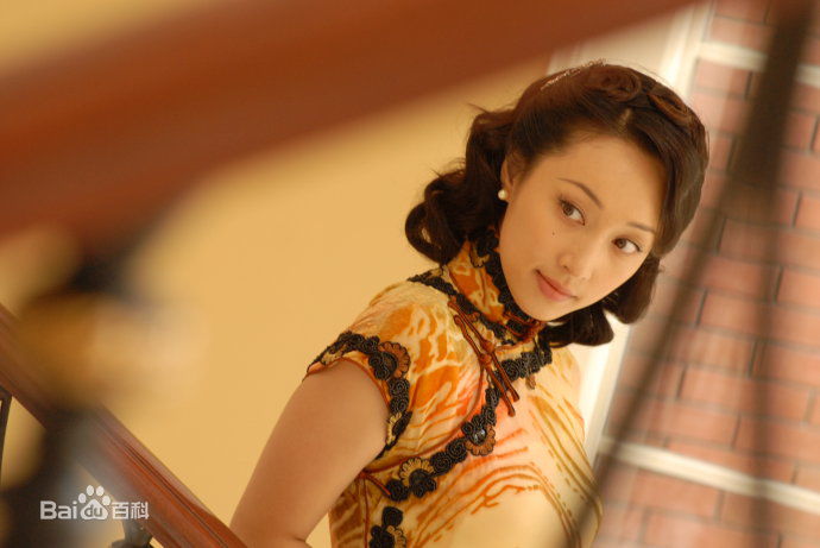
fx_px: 2906
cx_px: 410
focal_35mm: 128
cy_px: 274
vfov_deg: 10.8
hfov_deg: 16.1
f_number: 4
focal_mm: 85
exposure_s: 1/125
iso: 640
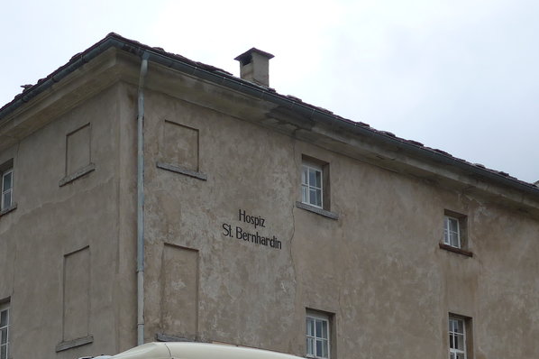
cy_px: 369
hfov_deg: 27.9
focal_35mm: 71
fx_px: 1062
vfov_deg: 18.6
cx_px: 108
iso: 80
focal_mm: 7
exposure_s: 1/800
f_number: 2.8
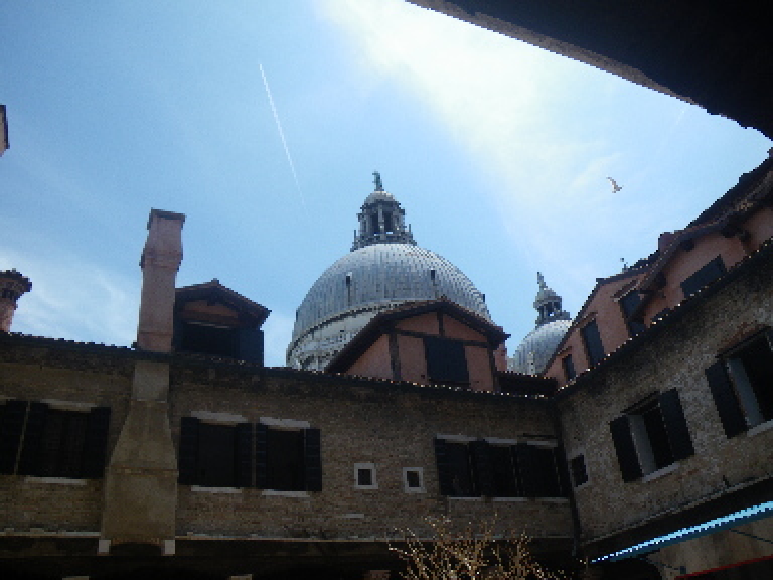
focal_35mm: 28
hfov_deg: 63.4
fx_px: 625
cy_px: 290
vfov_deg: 49.7
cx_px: 386
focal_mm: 5
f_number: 4.2
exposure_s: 1/400
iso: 50
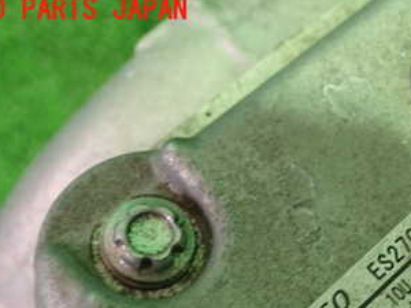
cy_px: 301
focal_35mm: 94
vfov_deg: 15.5
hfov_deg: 20.5
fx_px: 1116
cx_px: 349
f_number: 3.1
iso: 800
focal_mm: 8.4
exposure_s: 1/25
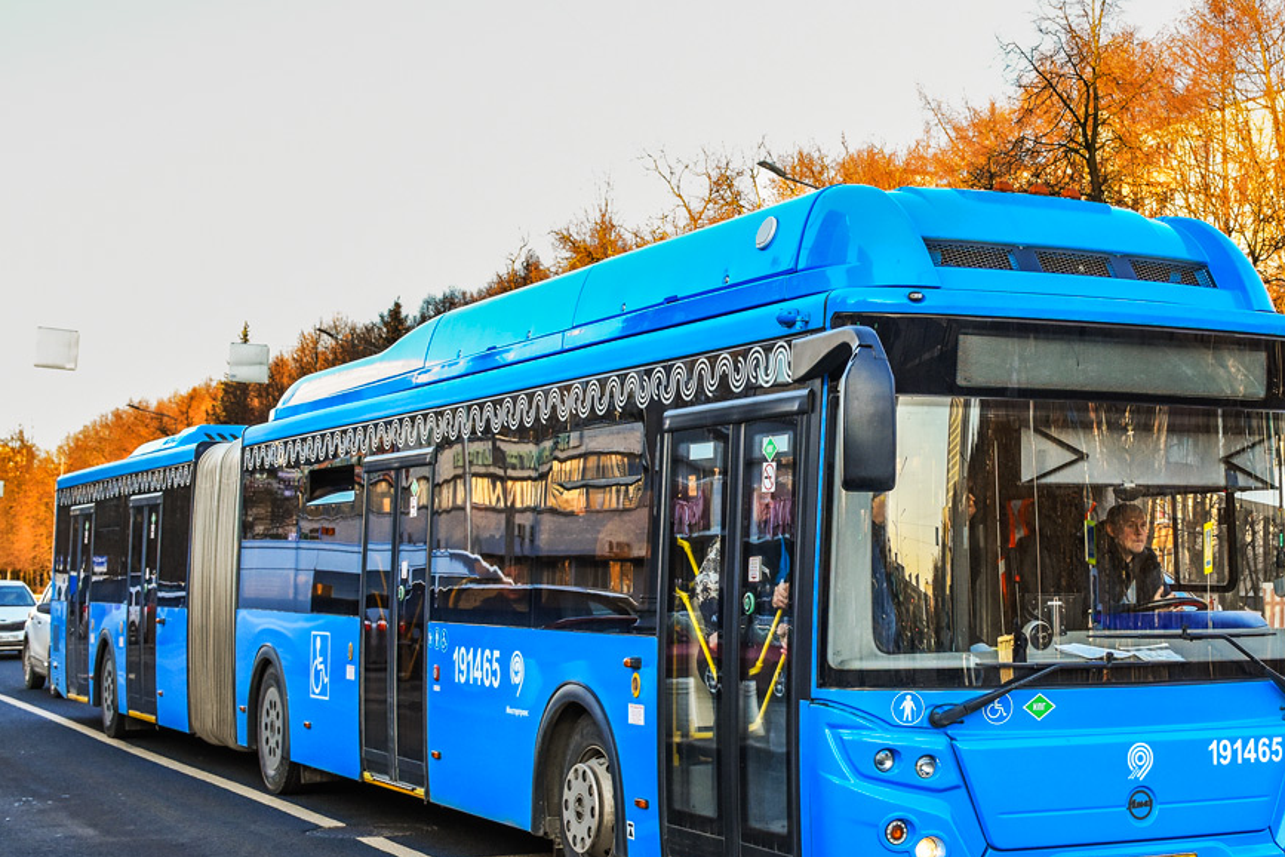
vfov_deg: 25.1
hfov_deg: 36.6
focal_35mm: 54
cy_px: 461
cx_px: 829
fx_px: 1927
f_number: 4.5
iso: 800
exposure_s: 1/640
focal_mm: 26
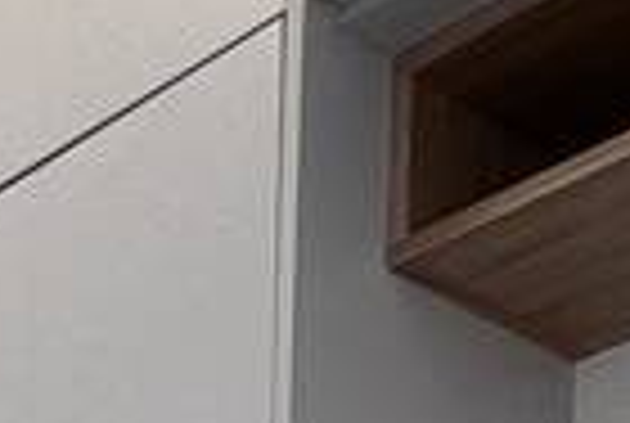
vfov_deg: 9.1
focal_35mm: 112
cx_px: -266
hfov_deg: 16.8
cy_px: 1372
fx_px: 1964
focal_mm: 2.22
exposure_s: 1/120
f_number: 2.2
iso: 100
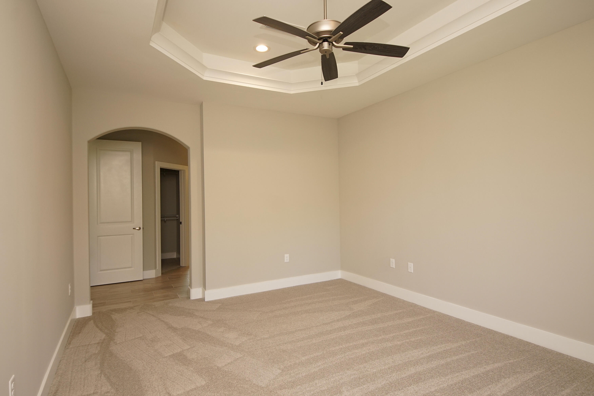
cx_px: 297
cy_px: 198
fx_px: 297
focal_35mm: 18
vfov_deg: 67.4
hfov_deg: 90.0
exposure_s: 1/60
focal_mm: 12
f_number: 4.5
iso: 400
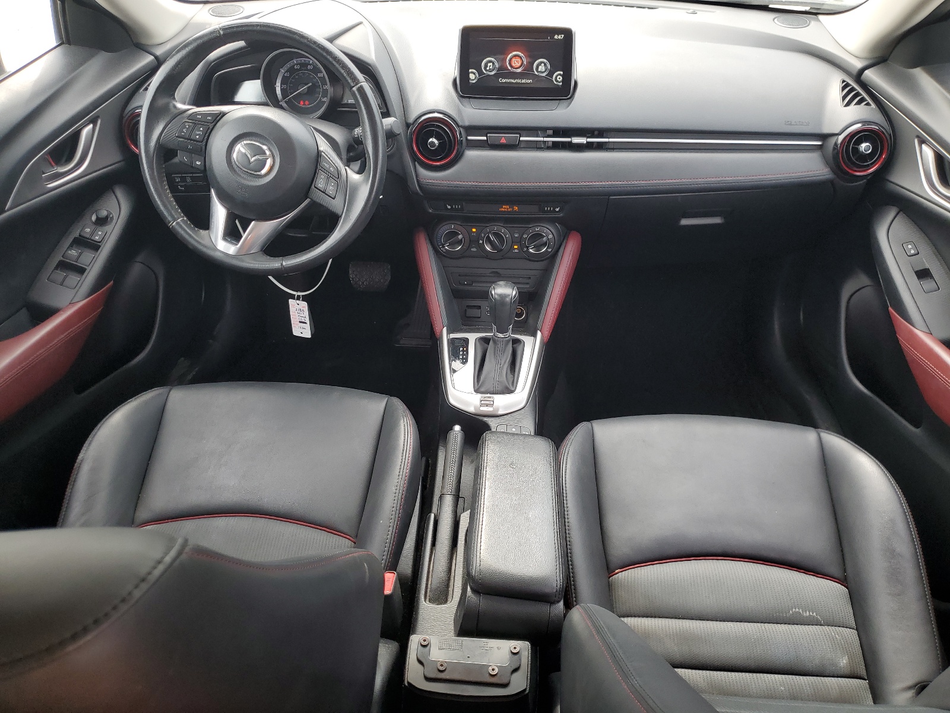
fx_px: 714
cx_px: 475
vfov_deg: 53.1
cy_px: 356
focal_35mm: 26
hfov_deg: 67.3
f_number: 1.5
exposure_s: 1/167
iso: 50
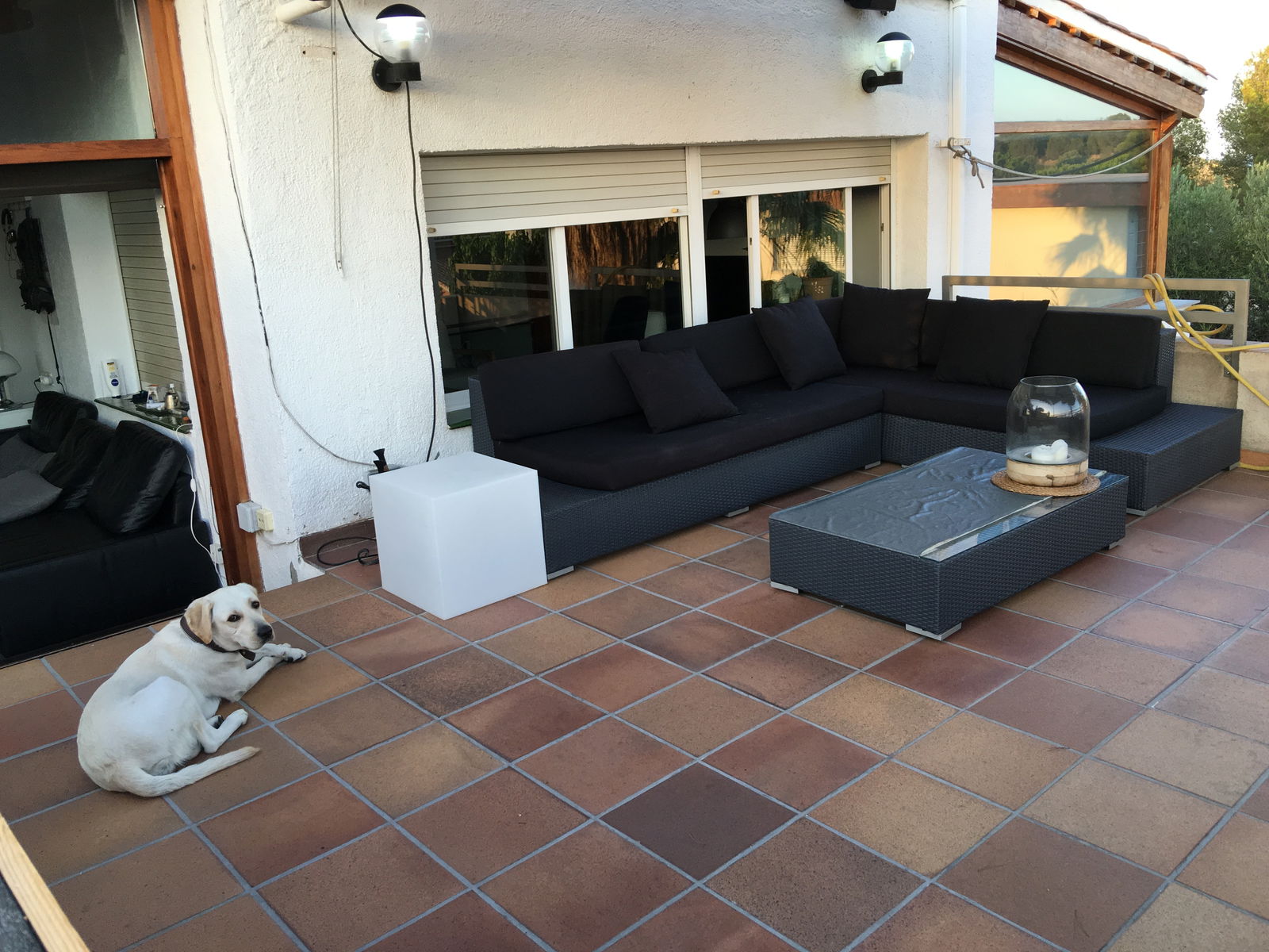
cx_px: 634
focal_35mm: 29
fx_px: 1063
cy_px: 476
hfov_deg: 61.7
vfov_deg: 48.2
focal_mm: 4.15
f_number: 2.2
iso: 40
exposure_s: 1/100
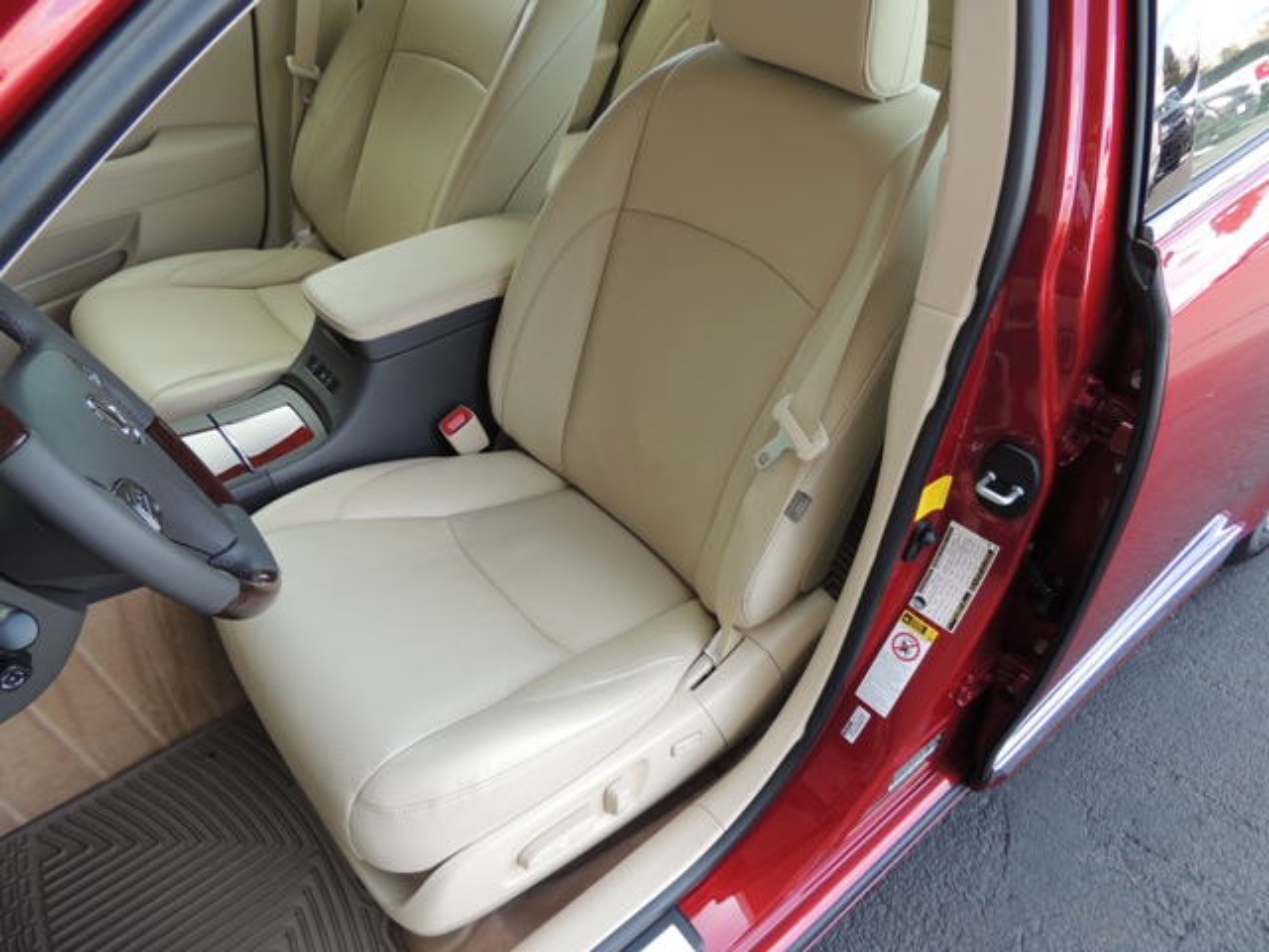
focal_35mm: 24
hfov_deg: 71.6
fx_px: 880
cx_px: 634
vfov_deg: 56.8
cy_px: 476
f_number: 3
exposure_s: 1/100
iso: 100
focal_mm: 4.3
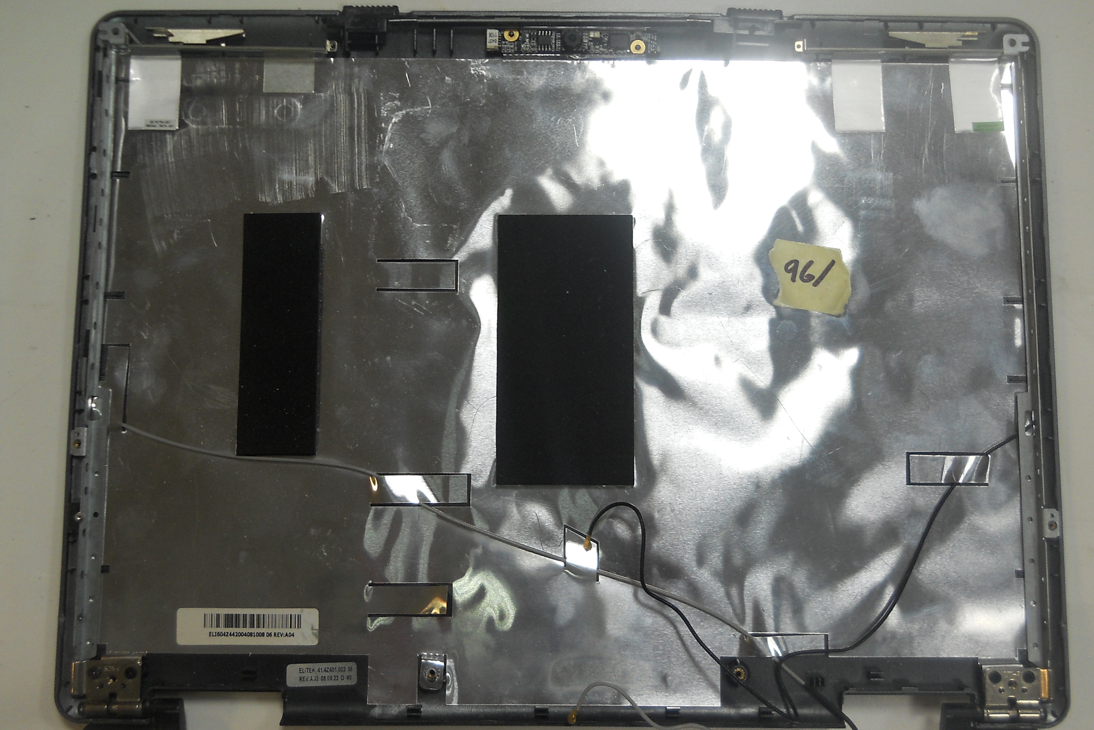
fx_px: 1307
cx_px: 546
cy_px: 394
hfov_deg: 45.4
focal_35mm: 43
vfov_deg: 31.2
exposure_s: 1/30
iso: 125
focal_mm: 6.72
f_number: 3.1
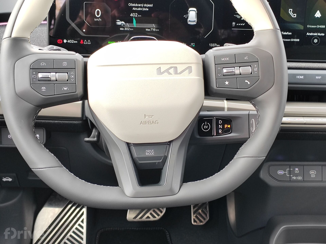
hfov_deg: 35.5
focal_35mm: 54
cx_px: 163
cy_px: 122
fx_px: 509
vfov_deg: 27.0
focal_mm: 5.52
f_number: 1.9
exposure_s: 1/100
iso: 320
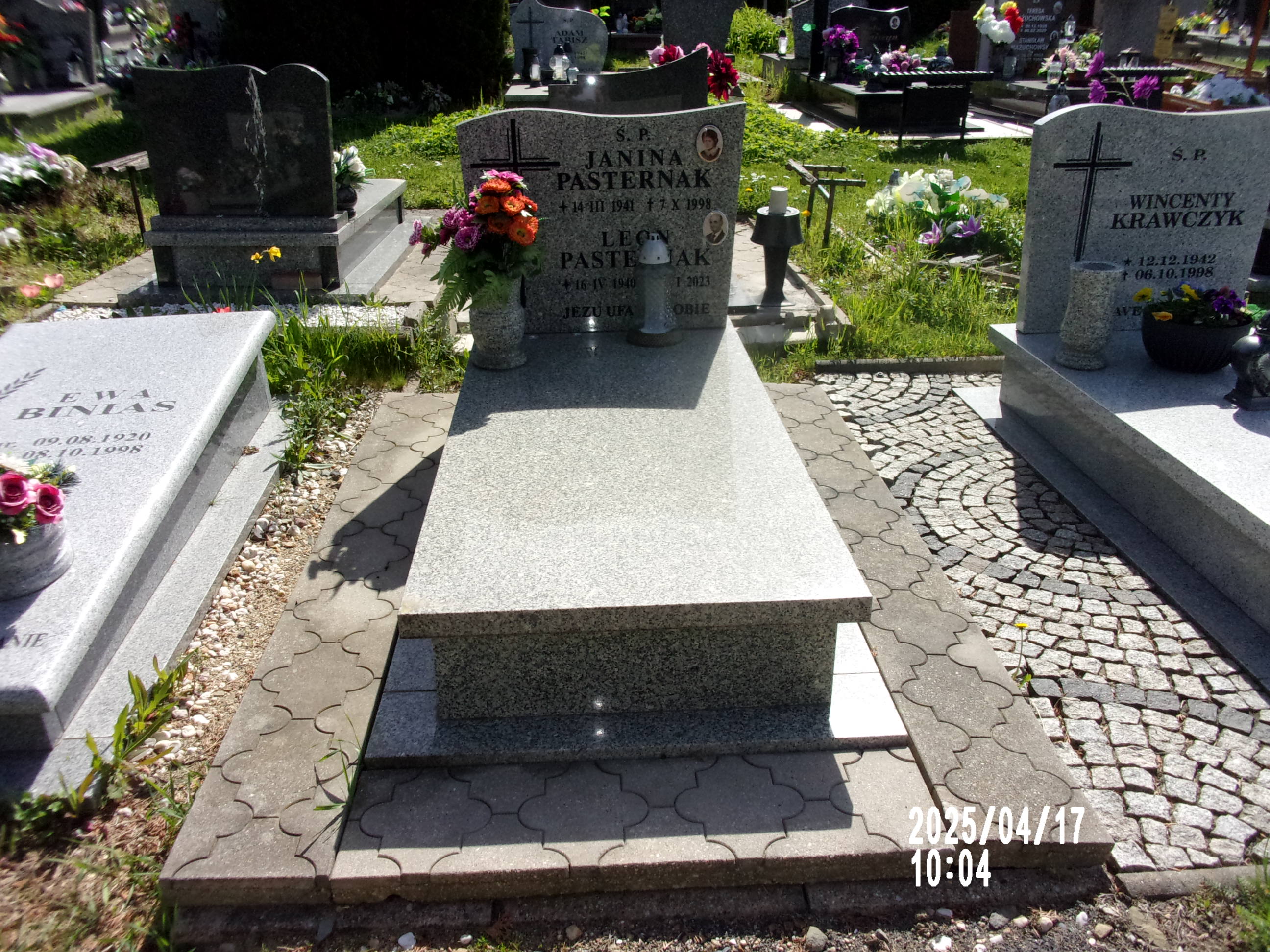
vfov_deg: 49.7
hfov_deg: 63.4
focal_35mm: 28
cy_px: 476
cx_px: 635
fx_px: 1027
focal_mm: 5.1
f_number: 10.8
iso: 200
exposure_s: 1/200
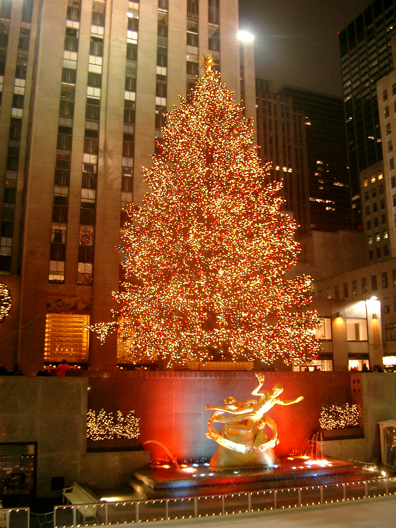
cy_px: 264
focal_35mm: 37
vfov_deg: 50.1
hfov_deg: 38.7
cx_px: 198
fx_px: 564
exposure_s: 1/15
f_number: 2.6
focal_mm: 7.6
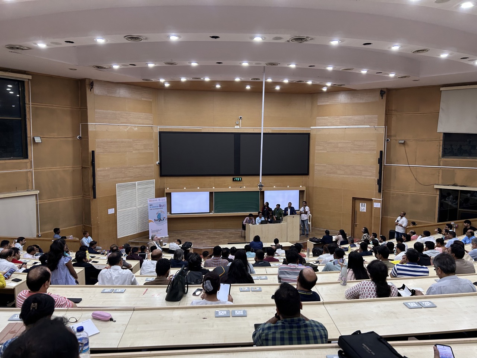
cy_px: 179
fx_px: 358
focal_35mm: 26
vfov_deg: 53.1
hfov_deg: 67.3
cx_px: 238
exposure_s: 1/100
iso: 100
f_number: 1.5
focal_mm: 5.7
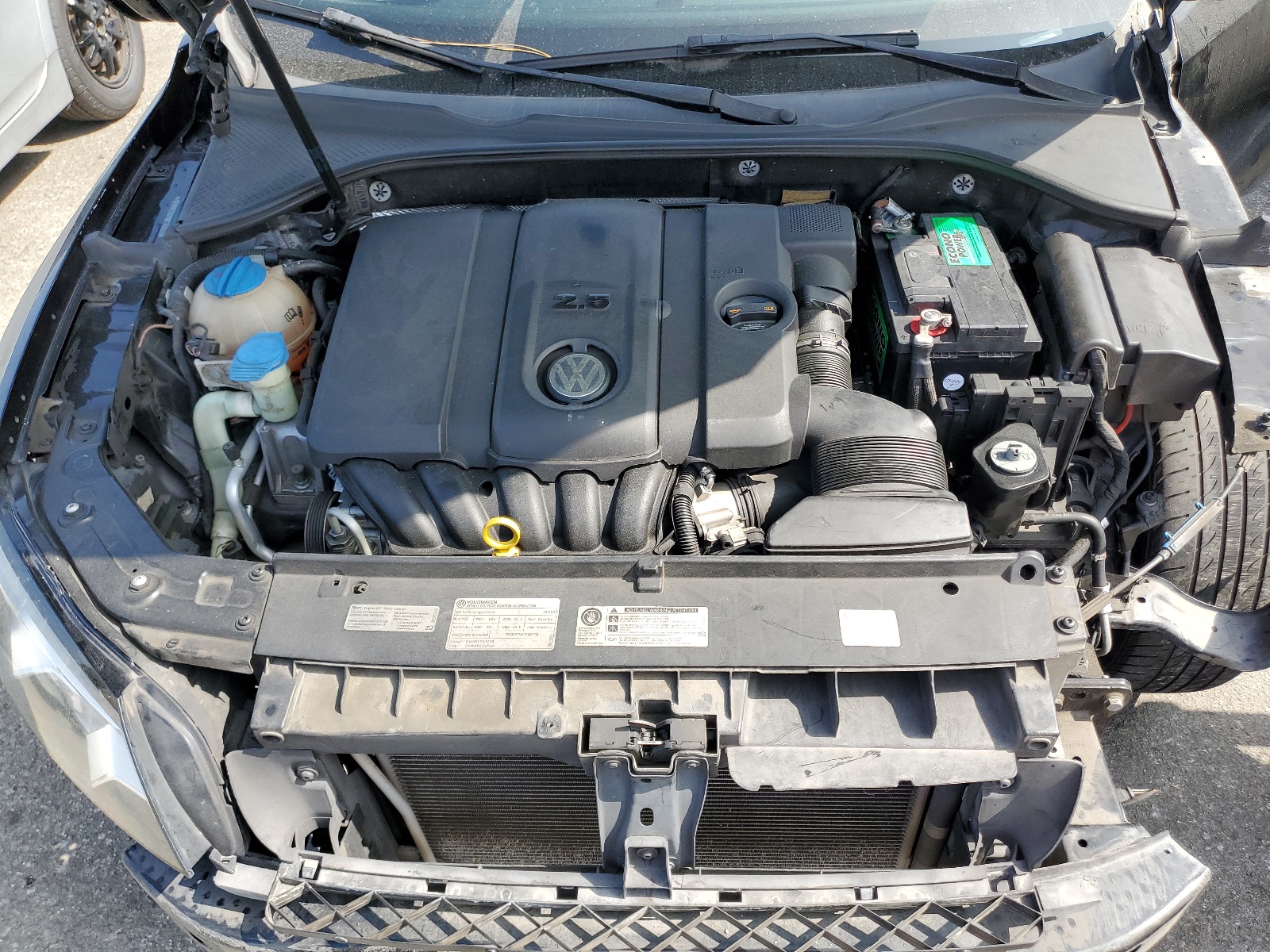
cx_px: 635
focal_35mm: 26
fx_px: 954
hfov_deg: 67.3
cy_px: 476
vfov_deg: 53.1
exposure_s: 1/769
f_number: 1.5
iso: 50
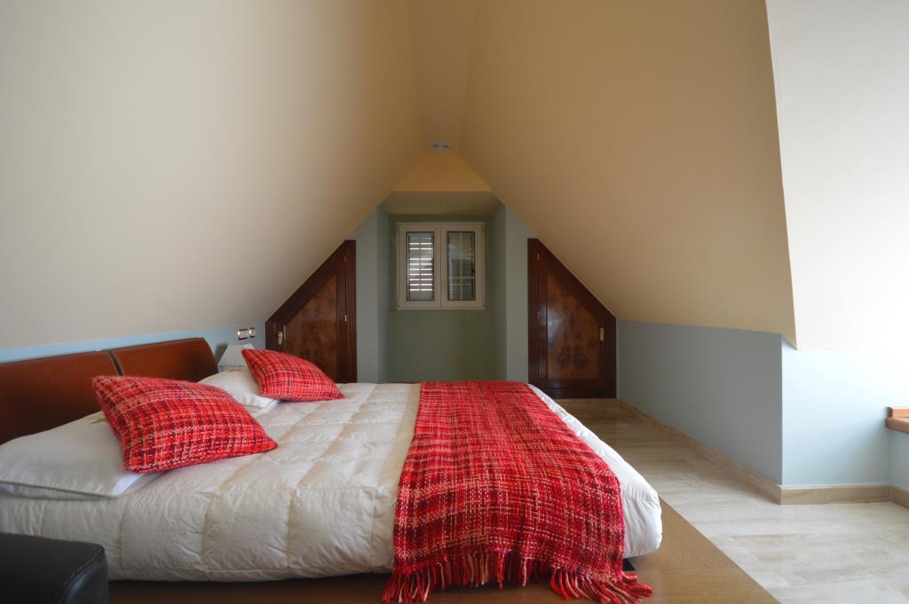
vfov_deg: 77.2
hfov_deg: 100.4
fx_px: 378
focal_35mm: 15
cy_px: 302
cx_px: 454
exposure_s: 1/60
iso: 720
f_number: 4
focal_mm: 10
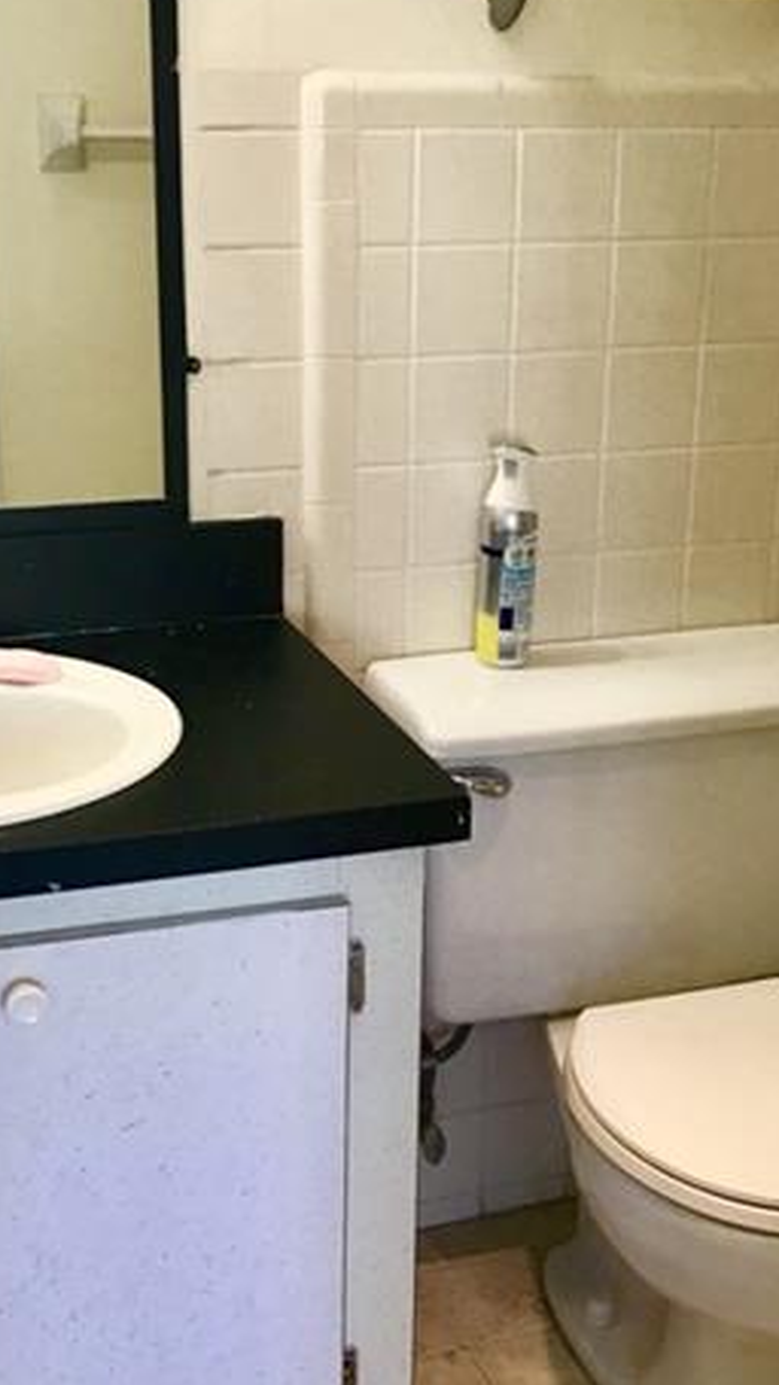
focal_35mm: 57
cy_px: 734
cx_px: 450
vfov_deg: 36.6
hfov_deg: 21.1
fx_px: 2093
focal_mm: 3.3
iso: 25
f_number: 2.4
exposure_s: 1/30
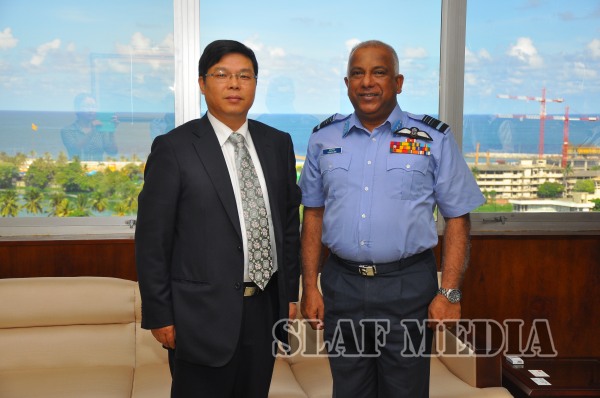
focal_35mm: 60
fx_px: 998
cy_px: 199
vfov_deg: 22.5
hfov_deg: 33.4
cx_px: 300
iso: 400
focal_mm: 40
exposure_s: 1/125
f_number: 4.5
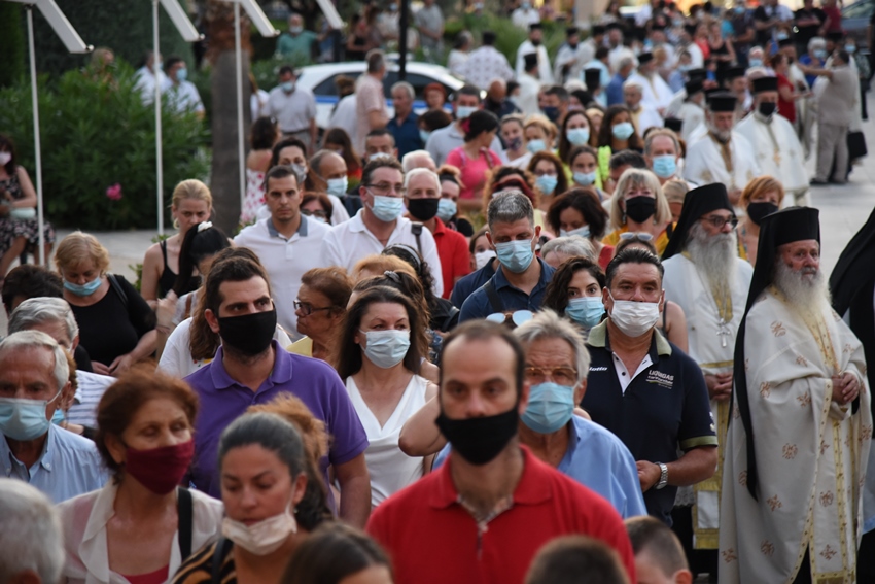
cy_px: 292
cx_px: 438
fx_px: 2917
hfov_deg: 17.1
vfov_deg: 11.4
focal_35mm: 120
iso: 2500
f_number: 4
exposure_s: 1/50
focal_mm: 120
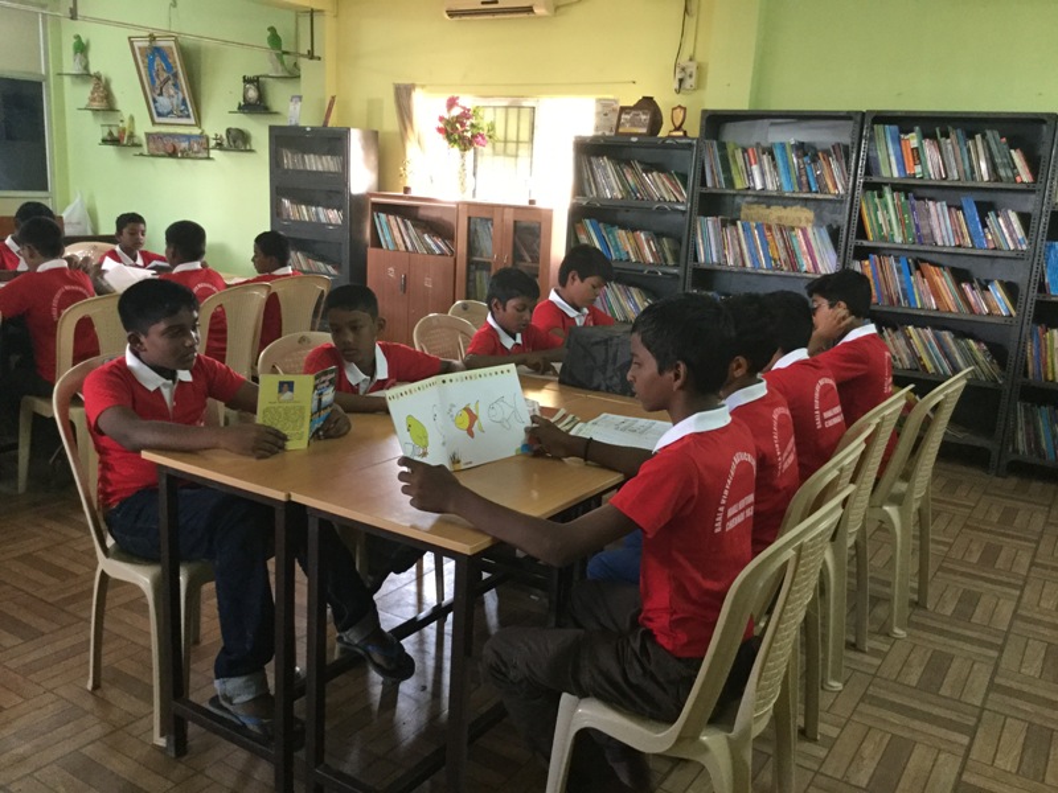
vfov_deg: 45.4
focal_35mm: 31
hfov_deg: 58.4
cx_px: 529
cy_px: 396
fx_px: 947
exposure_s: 1/33
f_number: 2.4
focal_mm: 3.3
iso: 200
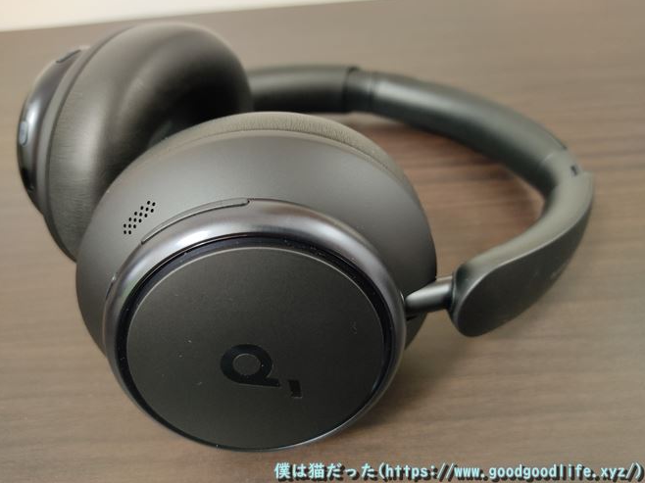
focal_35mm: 27
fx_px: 503
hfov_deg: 65.3
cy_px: 233
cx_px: 315
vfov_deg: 51.3
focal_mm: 4.74
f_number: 1.79
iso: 600
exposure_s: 1/25
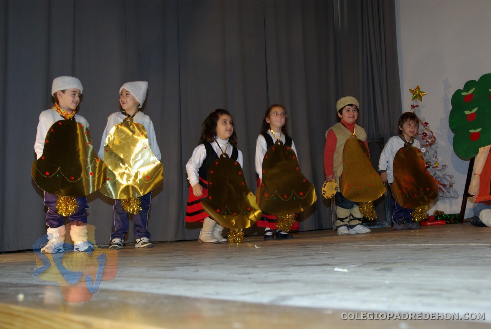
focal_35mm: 44
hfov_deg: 44.9
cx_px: 246
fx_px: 594
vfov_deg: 30.9
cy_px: 164
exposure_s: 1/45
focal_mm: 29
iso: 400
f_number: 5.6
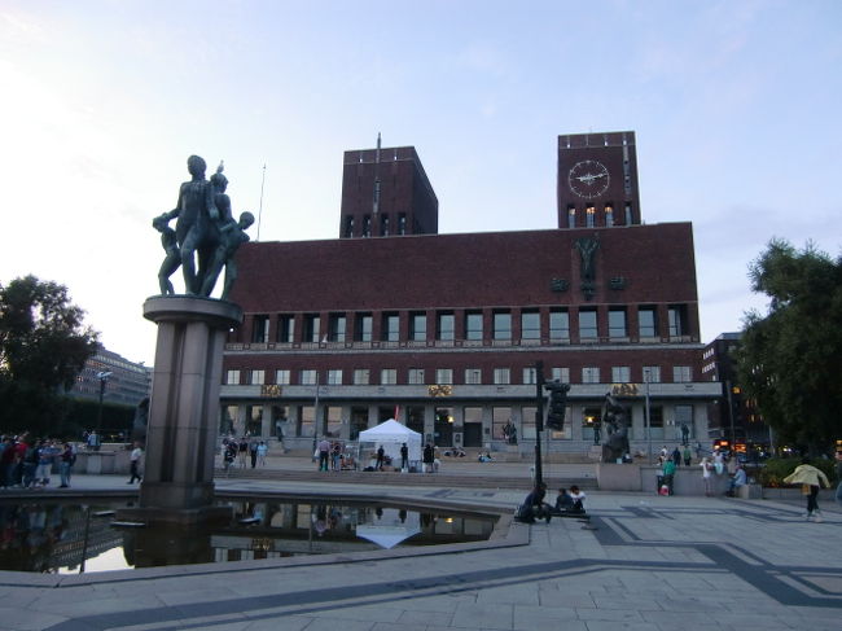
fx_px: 681
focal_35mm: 28
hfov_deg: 63.5
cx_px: 421
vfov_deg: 49.7
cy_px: 316
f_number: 2.6
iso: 200
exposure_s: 1/60
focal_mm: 4.9
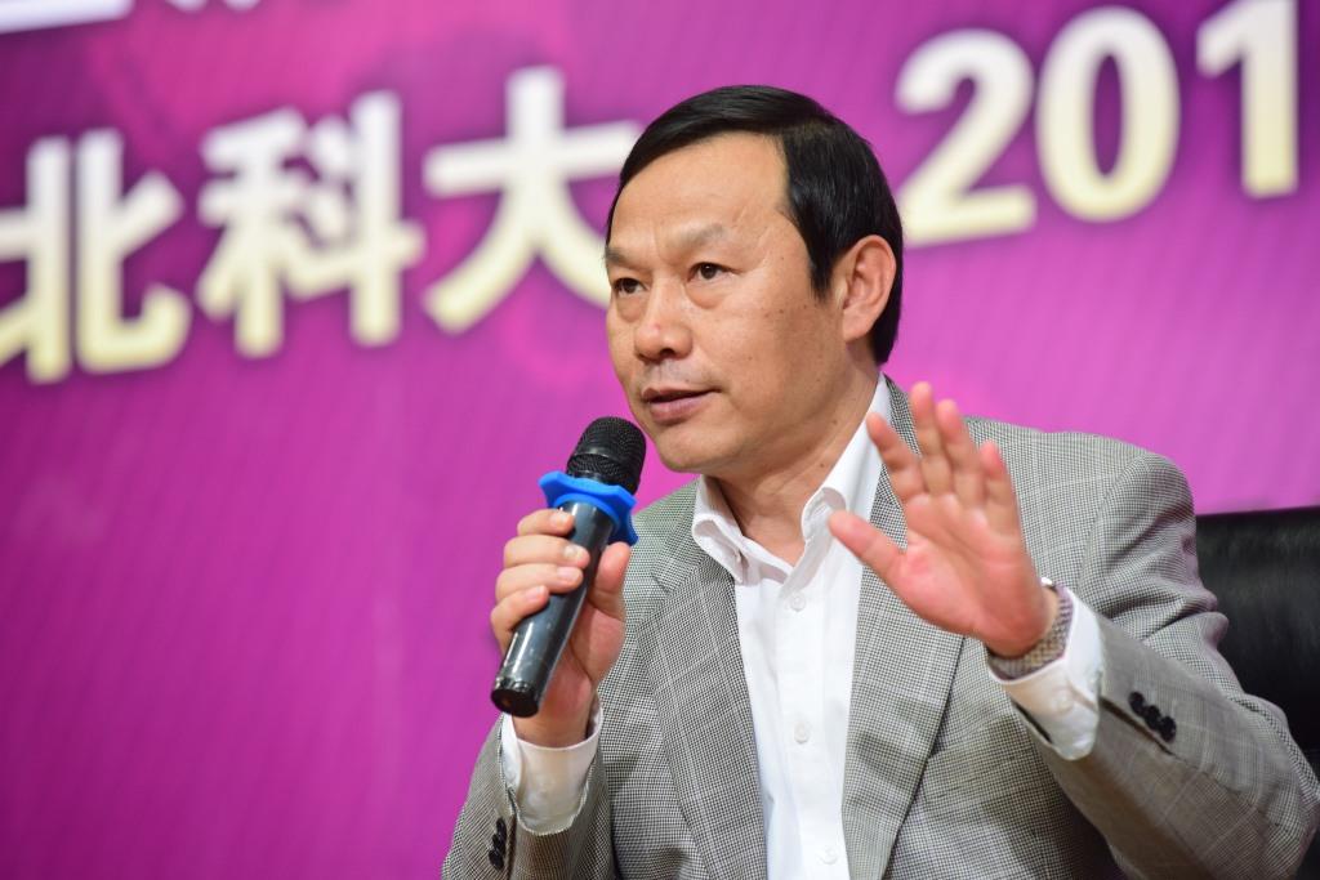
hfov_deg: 11.1
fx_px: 6784
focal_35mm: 185
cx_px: 660
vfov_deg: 7.4
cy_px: 440
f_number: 7.1
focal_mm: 185
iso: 1600
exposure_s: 1/160
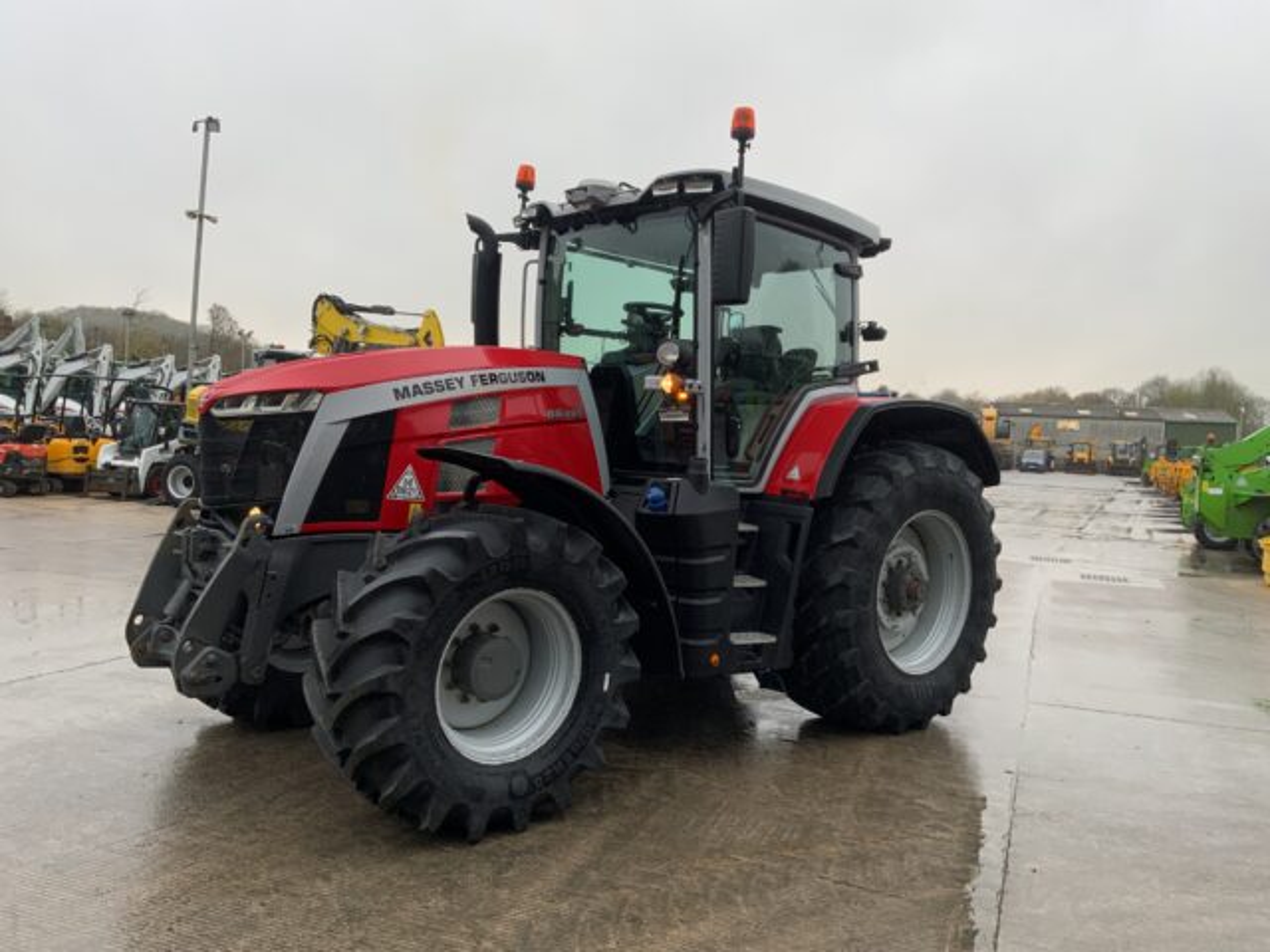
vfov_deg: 48.2
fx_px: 1064
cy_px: 476
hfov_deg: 61.7
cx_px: 635
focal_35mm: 29
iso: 40
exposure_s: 1/60
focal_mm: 3
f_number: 1.8
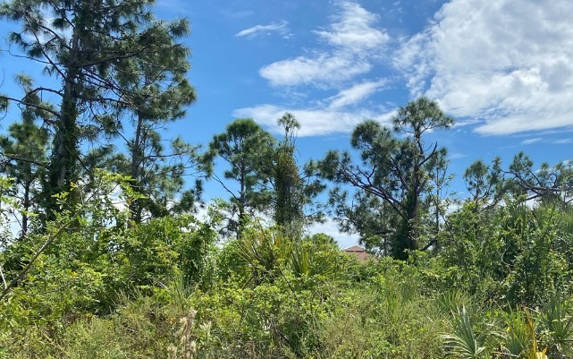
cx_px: 435
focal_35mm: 44
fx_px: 687
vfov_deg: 28.3
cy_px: 311
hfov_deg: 43.7
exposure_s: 1/3610
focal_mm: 4.25
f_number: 1.8
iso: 32
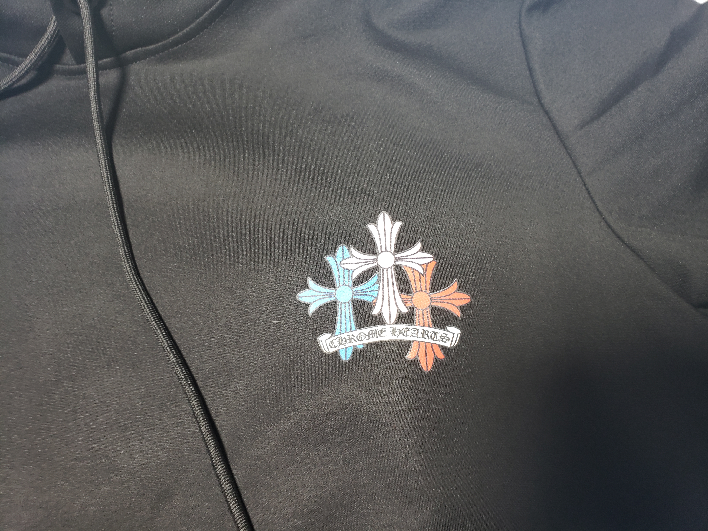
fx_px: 532
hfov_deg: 67.3
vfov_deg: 53.1
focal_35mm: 26
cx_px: 354
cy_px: 266
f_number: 2.4
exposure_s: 1/50
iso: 80
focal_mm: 4.3
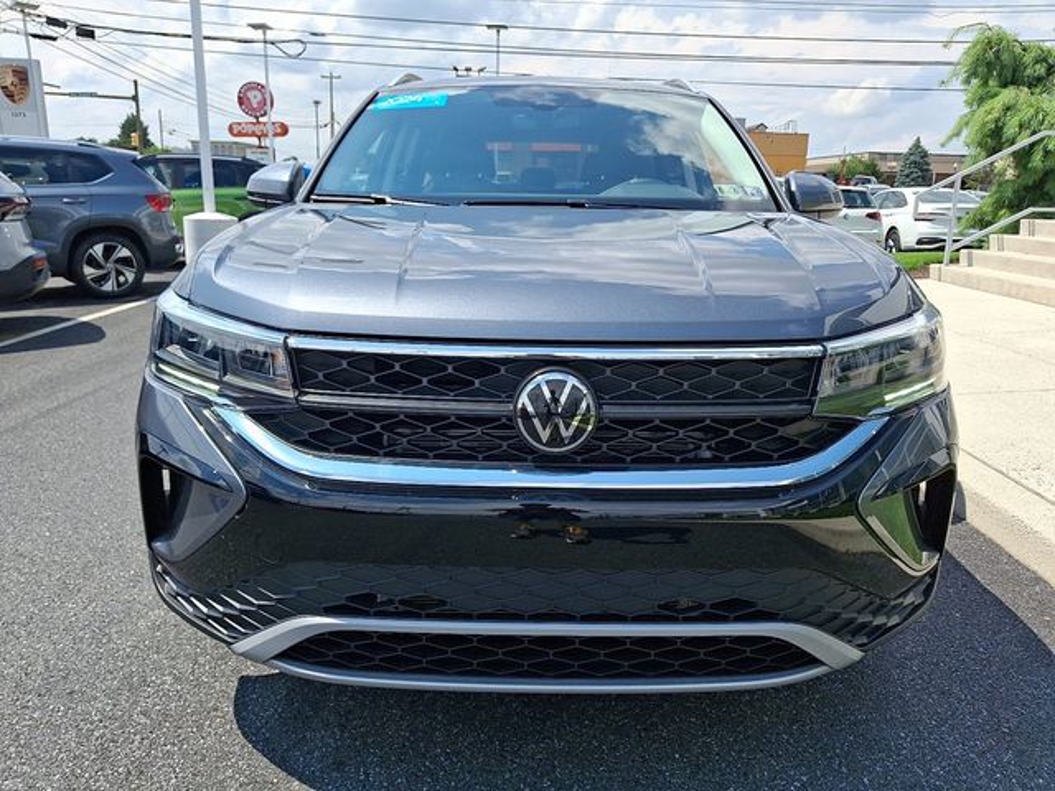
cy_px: 396
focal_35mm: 25
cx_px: 528
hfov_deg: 69.4
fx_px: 762
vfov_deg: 54.9
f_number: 1.8
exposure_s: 1/1429
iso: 25
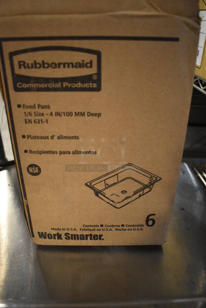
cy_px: 154
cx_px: 103
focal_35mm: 27
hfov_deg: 48.0
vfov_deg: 67.3
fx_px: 231
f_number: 3.5
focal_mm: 18
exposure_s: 1/125
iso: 2200
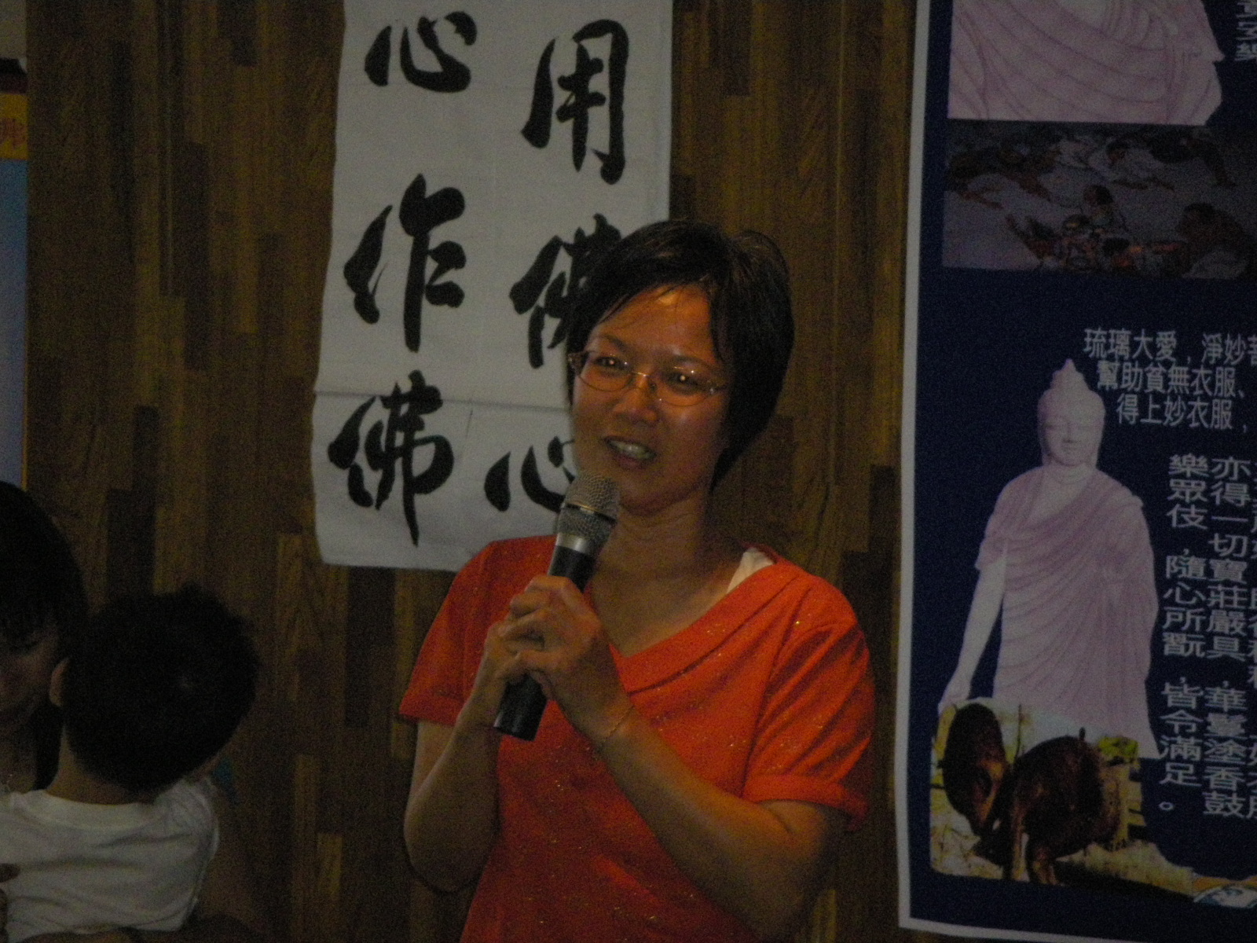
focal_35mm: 266
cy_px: 472
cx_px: 628
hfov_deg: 7.4
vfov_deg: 5.6
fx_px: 9659
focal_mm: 44.1
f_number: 5.4
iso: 800
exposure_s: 1/250
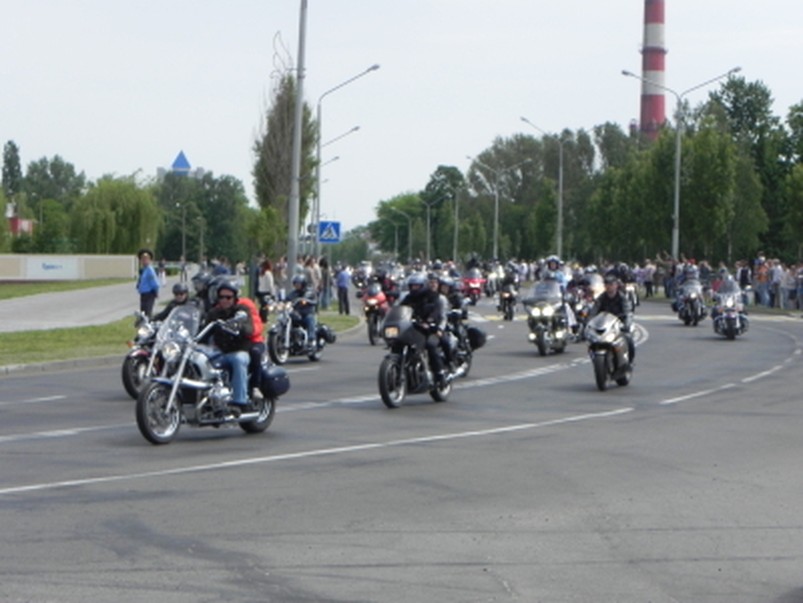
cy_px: 302
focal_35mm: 85
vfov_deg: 17.4
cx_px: 402
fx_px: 1972
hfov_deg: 23.0
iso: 160
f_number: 7.1
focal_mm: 15.1
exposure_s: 1/400
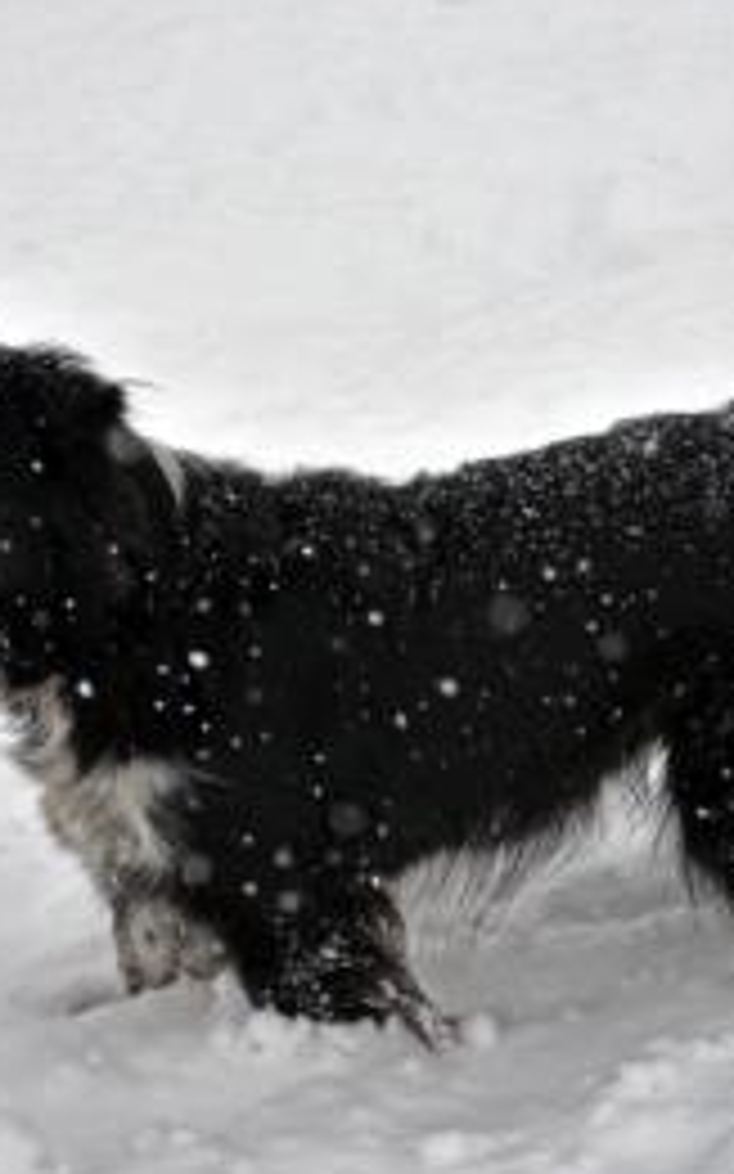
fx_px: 4355
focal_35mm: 136
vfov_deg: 15.4
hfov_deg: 9.6
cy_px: 538
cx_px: 549
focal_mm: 52
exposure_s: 1/1000
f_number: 10
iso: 640
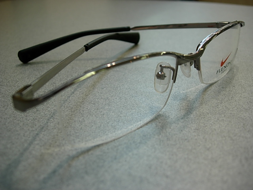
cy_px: 95
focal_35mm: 38
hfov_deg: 49.0
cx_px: 126
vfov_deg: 37.7
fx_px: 278
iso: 64
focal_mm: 7.8
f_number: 2.8
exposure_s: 1/73.9
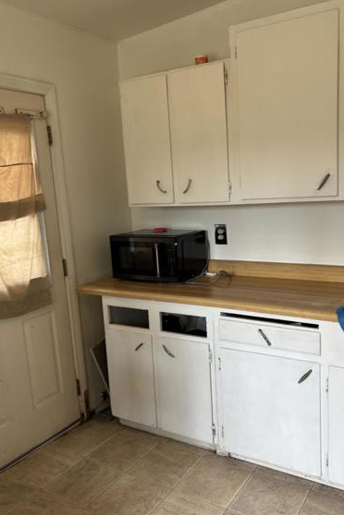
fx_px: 444
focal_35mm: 31
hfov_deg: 42.1
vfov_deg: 60.3
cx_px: 210
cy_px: 260
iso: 100
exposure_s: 1/60
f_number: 1.6
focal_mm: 5.96
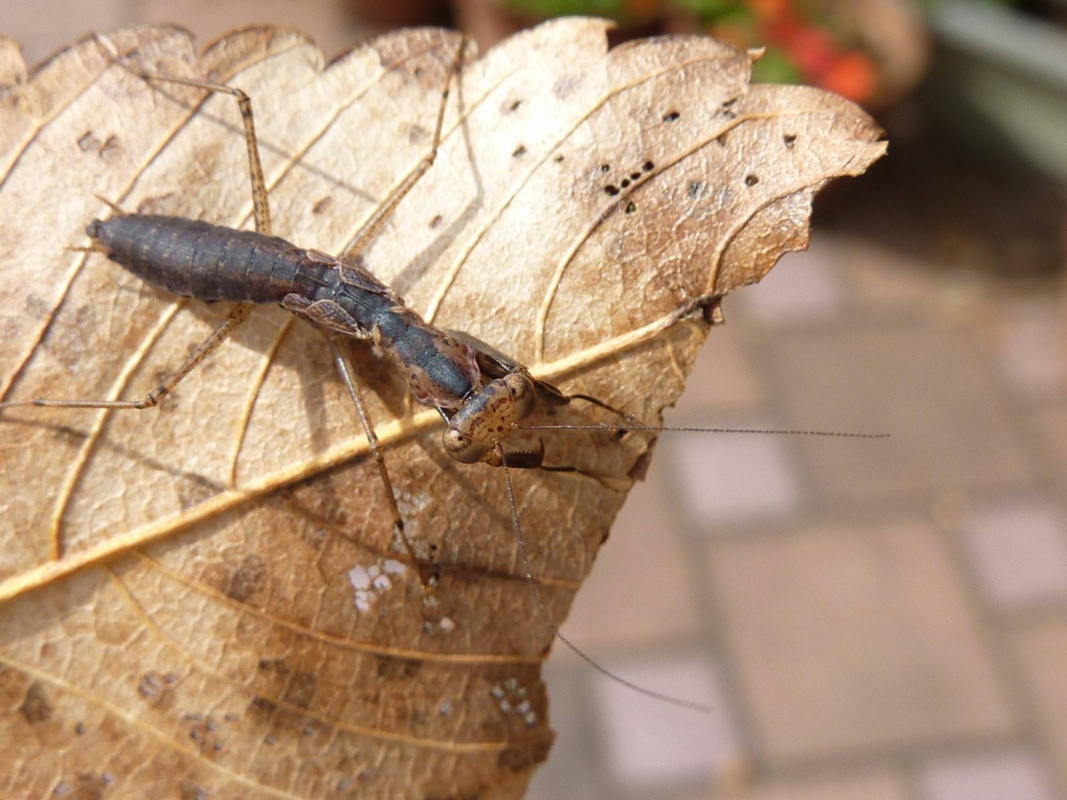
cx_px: 534
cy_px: 400
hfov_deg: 39.7
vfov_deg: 30.3
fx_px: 1480
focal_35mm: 48
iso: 80
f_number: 4
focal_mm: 4.4
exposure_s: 1/500
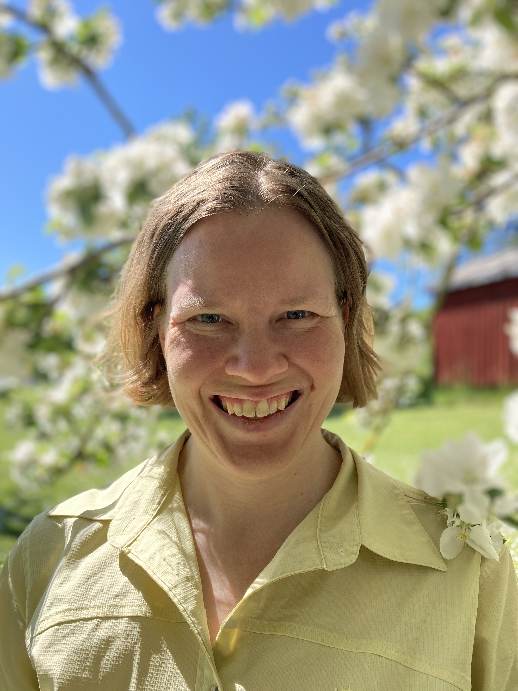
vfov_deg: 63.4
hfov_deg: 49.7
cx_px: 259
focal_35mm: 28
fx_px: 559
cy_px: 346
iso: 20
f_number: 1.8
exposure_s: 1/585
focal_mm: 3.99
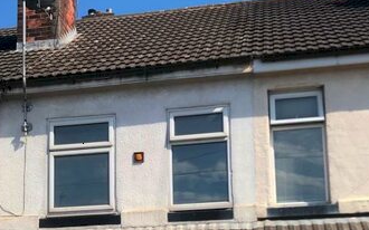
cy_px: 228
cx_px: 150
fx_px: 633
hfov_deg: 32.4
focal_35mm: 63
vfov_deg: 20.0
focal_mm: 3.99
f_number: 1.8
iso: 20
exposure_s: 1/1996
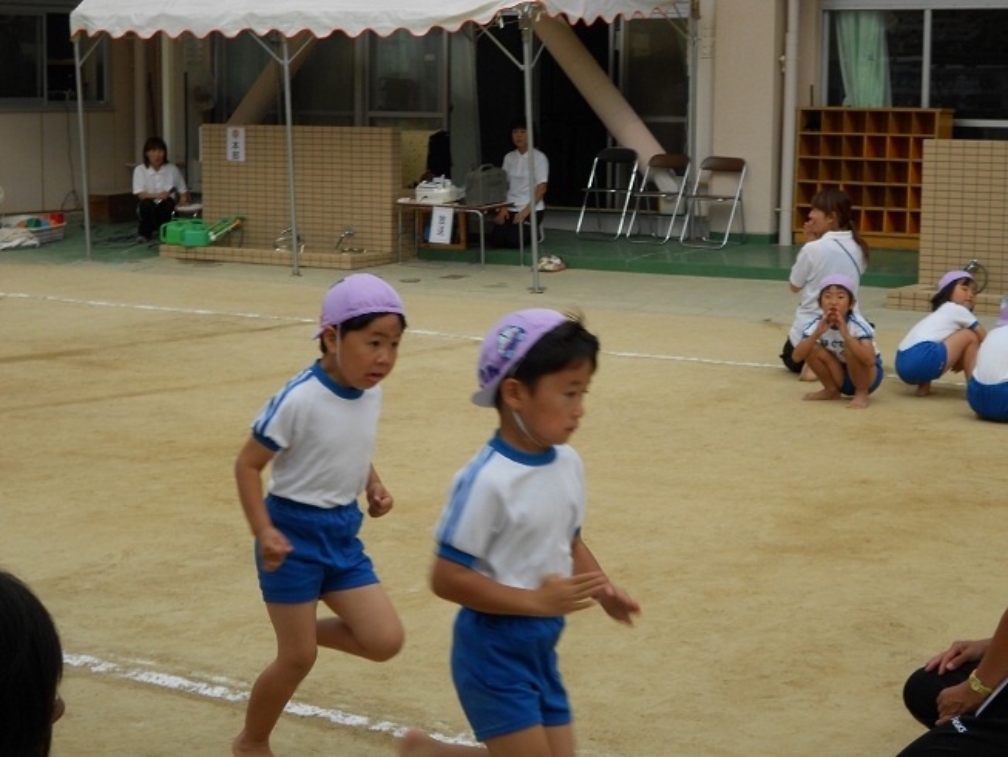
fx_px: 2213
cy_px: 378
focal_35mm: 76
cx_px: 504
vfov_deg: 19.4
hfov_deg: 25.7
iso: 80
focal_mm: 13.5
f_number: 5.8
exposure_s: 1/320
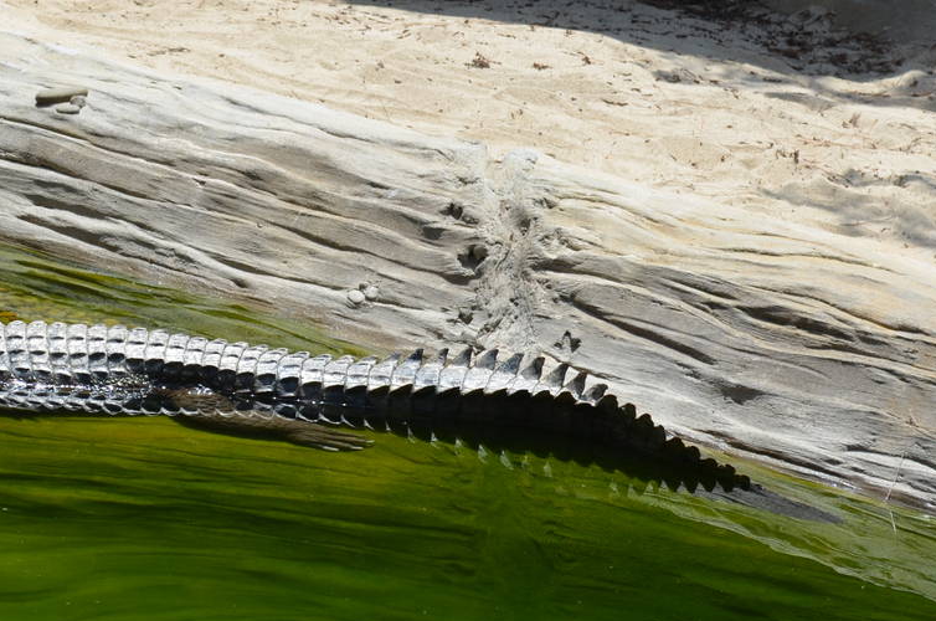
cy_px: 320
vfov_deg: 7.8
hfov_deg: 11.7
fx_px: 4544
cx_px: 216
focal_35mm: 175
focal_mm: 55
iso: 125
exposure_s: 1/250
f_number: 8
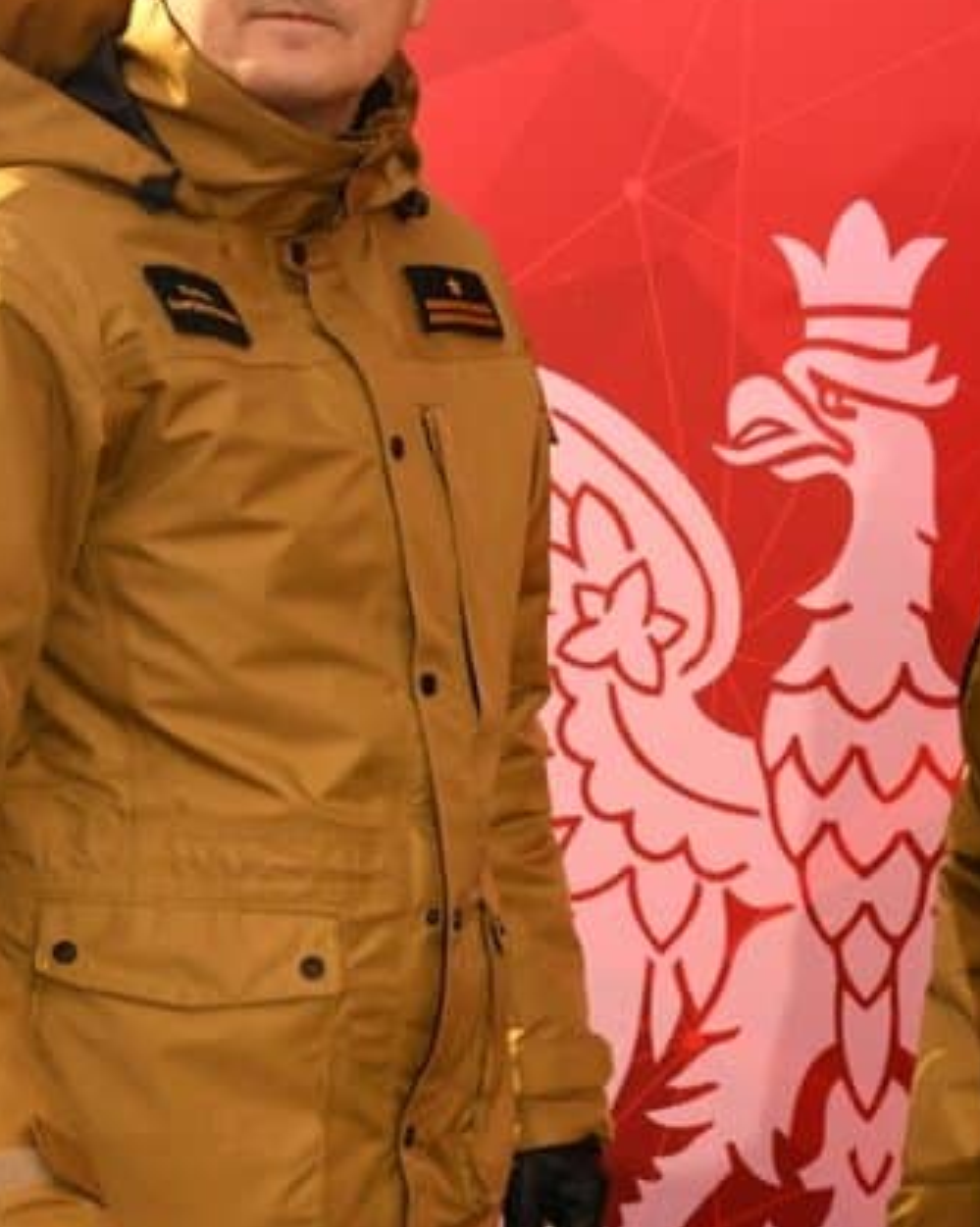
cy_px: 843
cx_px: 736
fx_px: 3267
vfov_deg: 21.2
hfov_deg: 17.0
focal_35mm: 90
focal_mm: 26
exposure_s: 1/100
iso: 1600
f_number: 5
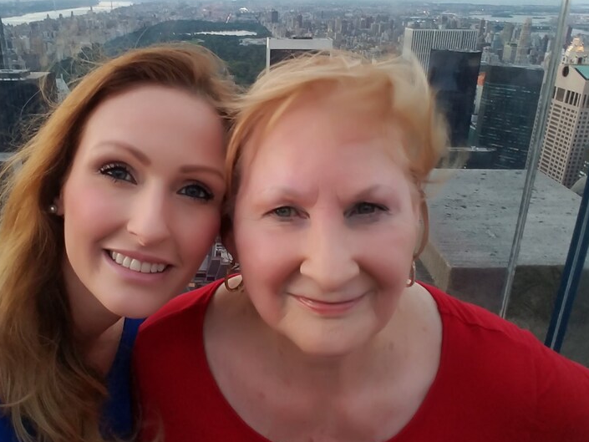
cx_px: 241
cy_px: 170
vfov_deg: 50.9
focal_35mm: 27
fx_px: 459
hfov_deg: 64.8
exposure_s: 1/30
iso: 64
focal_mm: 2.1
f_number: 1.7
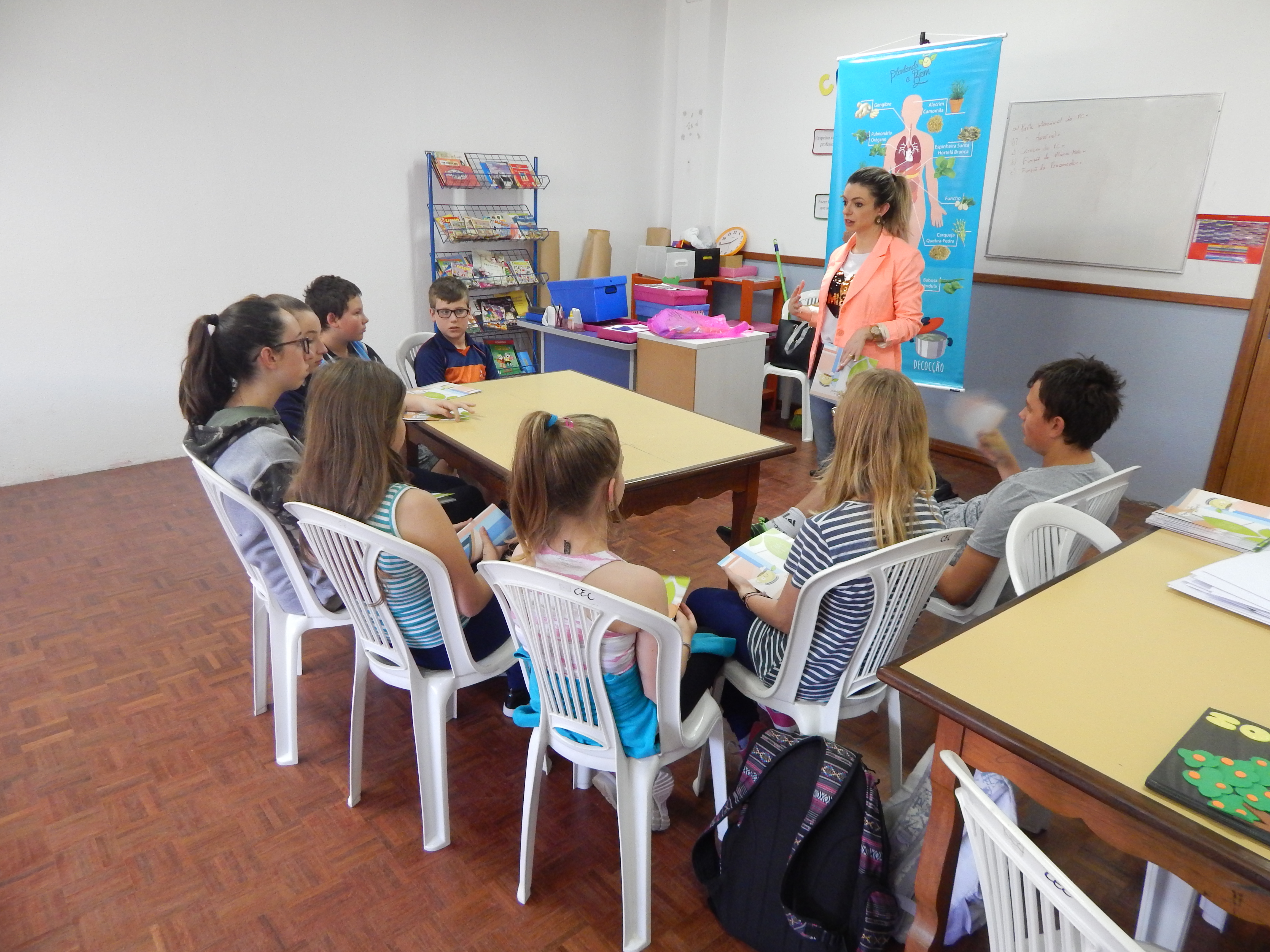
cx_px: 635
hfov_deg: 73.9
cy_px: 476
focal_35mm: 23
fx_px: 844
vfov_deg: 58.9
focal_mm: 4
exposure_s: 1/30
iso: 400
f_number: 3
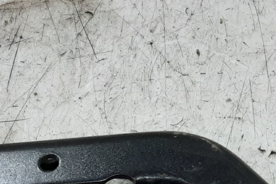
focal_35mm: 109
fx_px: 836
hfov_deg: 17.9
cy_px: 86
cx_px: 327
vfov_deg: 12.6
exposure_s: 1/50
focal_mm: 2.91
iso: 64
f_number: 1.9
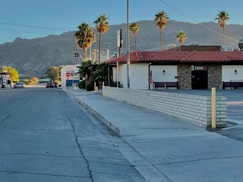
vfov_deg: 25.2
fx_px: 407
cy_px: 75
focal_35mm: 58
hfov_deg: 32.6
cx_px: 62
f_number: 1.8
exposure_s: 1/829
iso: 16
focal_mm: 3
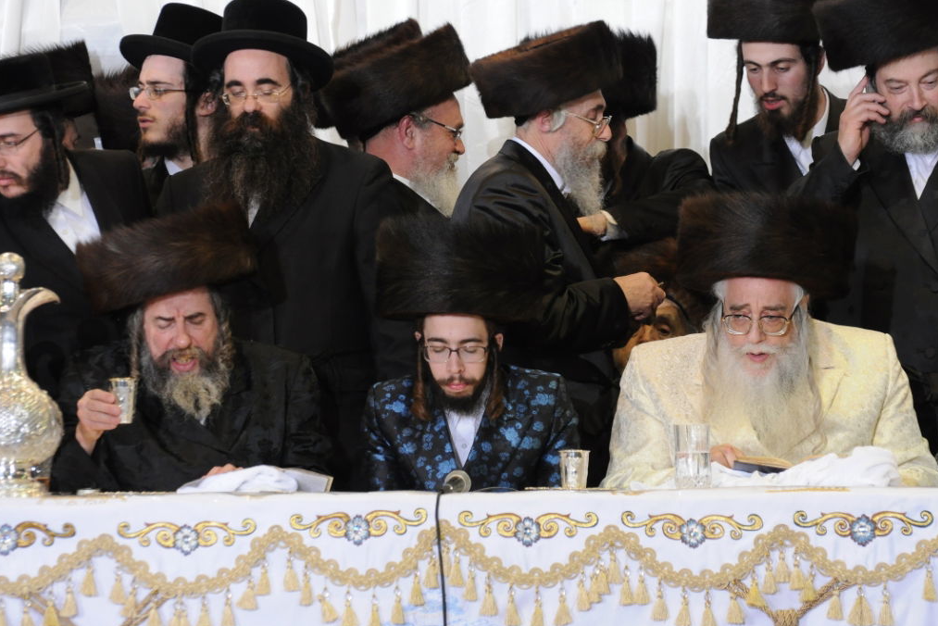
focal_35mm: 220
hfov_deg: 9.4
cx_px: 469
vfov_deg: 6.3
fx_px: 5721
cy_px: 314
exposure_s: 1/125
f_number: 5
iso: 1000
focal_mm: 145
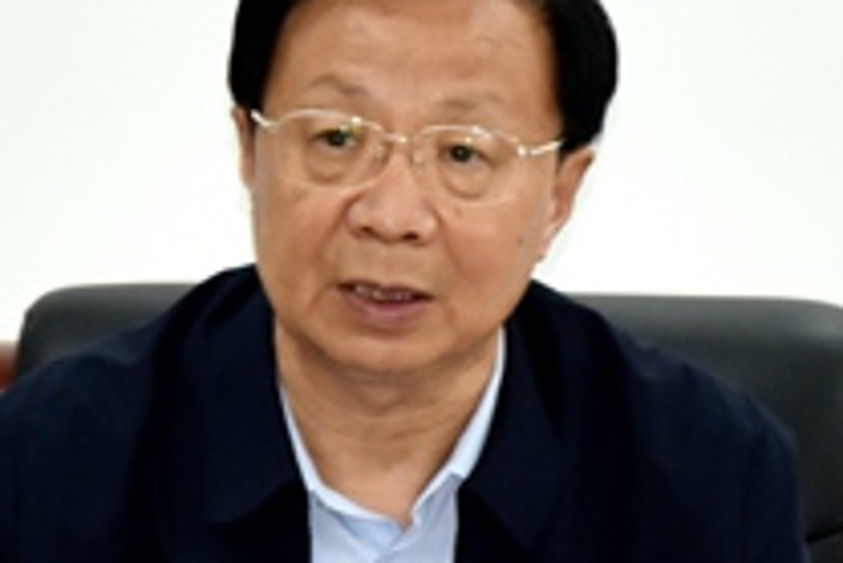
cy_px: 279
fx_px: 7100
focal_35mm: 303
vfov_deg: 4.5
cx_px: 377
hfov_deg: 6.8
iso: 800
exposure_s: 1/100
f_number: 5
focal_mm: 105
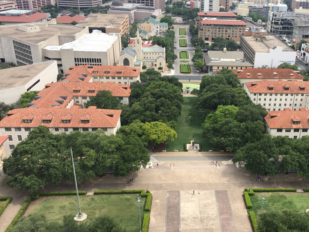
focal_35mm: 39
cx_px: 207
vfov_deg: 36.7
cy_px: 137
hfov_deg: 47.1
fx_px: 348
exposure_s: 1/845
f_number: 2.2
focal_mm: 4.15
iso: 25
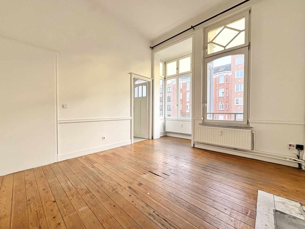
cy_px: 114
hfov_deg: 102.1
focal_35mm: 14
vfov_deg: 85.7
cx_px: 152
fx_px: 123
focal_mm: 2.22
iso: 64
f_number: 2.2
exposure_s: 1/146
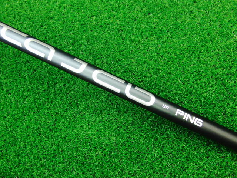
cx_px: 118
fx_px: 253
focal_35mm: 37
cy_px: 89
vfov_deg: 38.7
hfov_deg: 50.1
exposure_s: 1/25
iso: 400
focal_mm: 6.42
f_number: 3.6
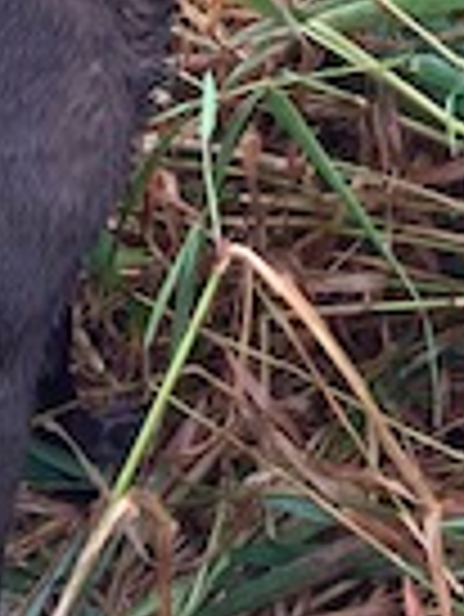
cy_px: -184
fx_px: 2338
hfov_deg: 11.2
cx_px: 459
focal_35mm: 131
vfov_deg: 14.4
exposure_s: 1/60
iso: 160
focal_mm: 3.99
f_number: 1.8
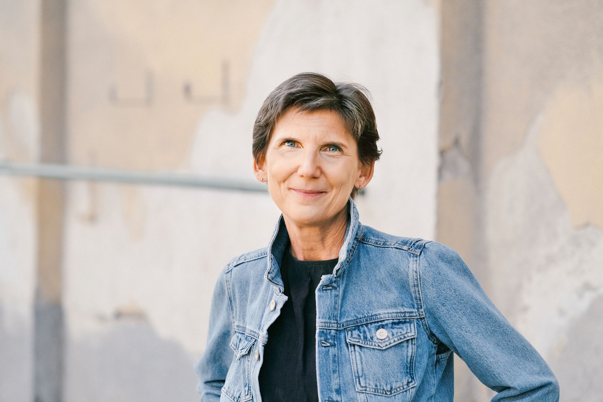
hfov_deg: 24.2
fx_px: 1407
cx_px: 302
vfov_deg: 16.3
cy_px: 201
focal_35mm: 84
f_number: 2
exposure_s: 1/250
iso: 400
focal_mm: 56
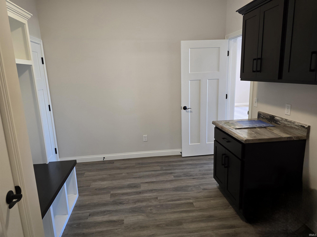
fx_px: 211
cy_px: 118
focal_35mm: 23
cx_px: 158
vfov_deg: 58.9
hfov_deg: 73.9
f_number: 1.7
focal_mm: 6.3
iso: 250
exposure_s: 1/60.2
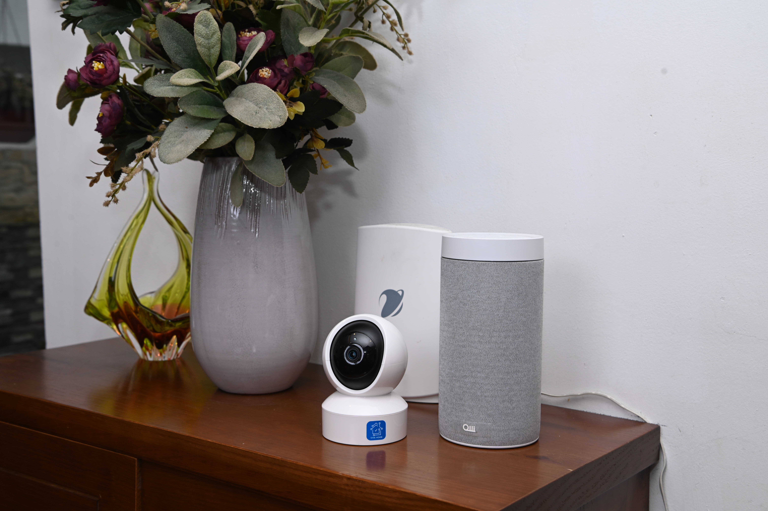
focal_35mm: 45
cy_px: 256
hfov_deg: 43.6
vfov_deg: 29.8
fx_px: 959
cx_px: 384
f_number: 8
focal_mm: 45
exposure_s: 1/160
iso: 500
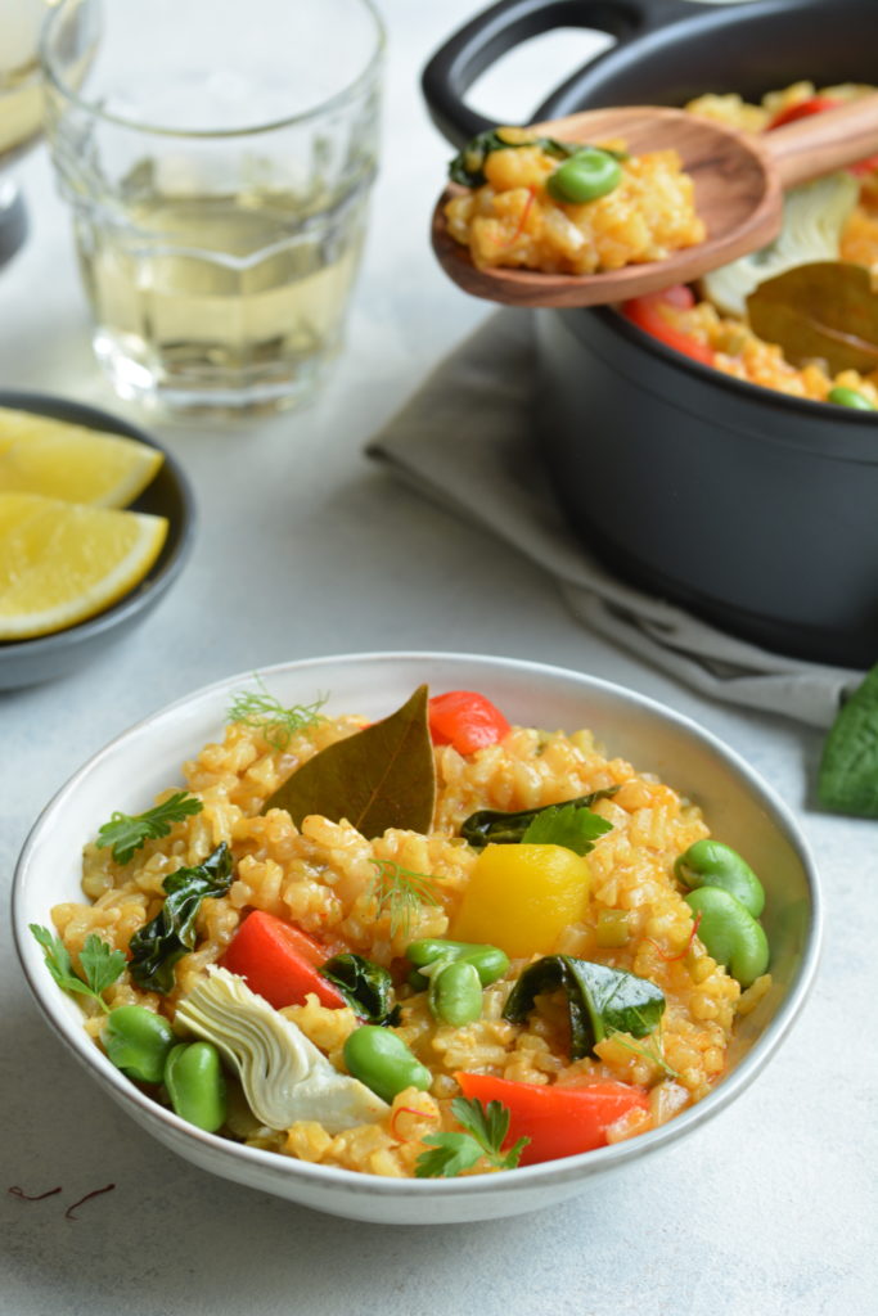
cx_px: 439
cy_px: 658
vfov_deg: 13.0
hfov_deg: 8.7
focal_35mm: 158
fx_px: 5759
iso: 200
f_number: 8
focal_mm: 105
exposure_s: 1/8
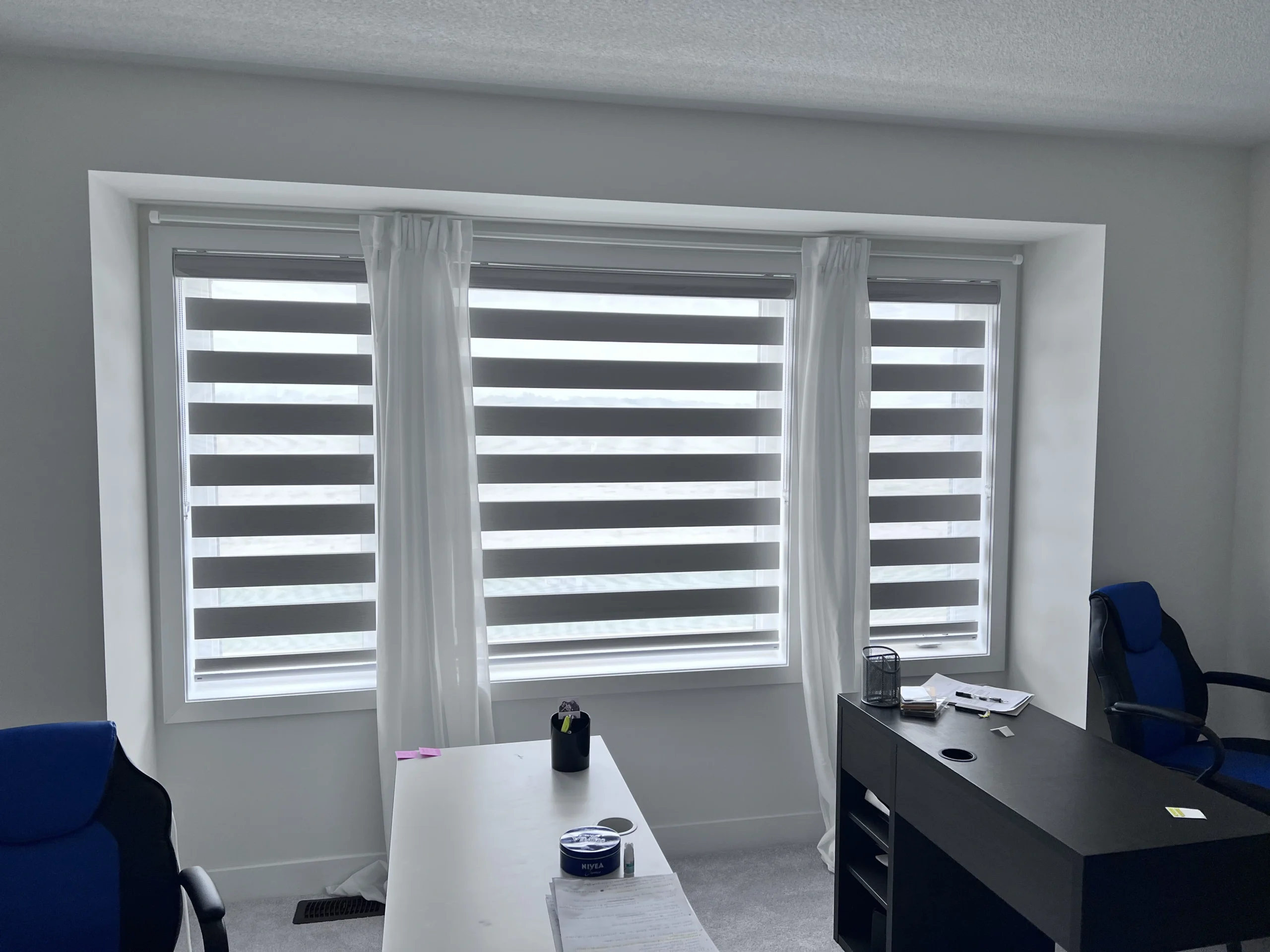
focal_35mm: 26
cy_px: 476
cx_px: 635
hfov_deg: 67.3
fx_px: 954
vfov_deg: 53.1
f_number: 1.5
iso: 40
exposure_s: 1/266
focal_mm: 5.7
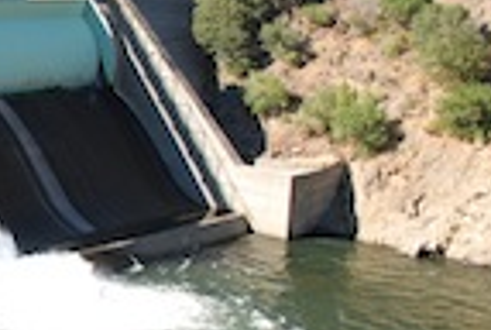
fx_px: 1148
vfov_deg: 16.3
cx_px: -151
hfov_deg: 21.7
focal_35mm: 84
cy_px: 189
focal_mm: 20
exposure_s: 1/160
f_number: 6.3
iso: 160
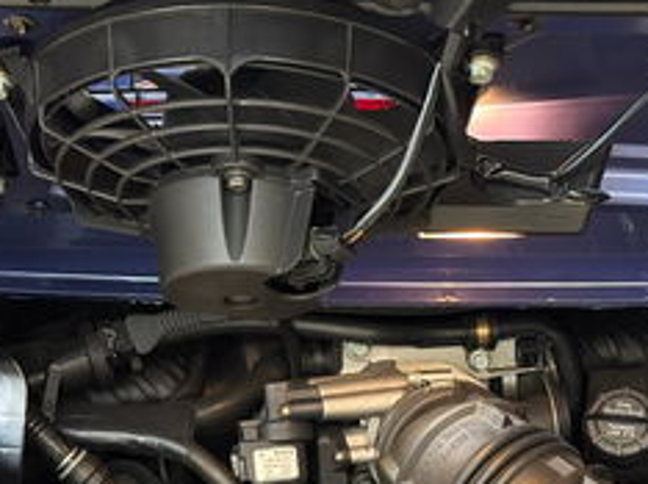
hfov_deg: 17.1
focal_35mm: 115
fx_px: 2151
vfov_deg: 12.4
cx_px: 379
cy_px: 667
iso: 320
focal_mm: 6.76
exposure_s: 1/50
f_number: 1.78
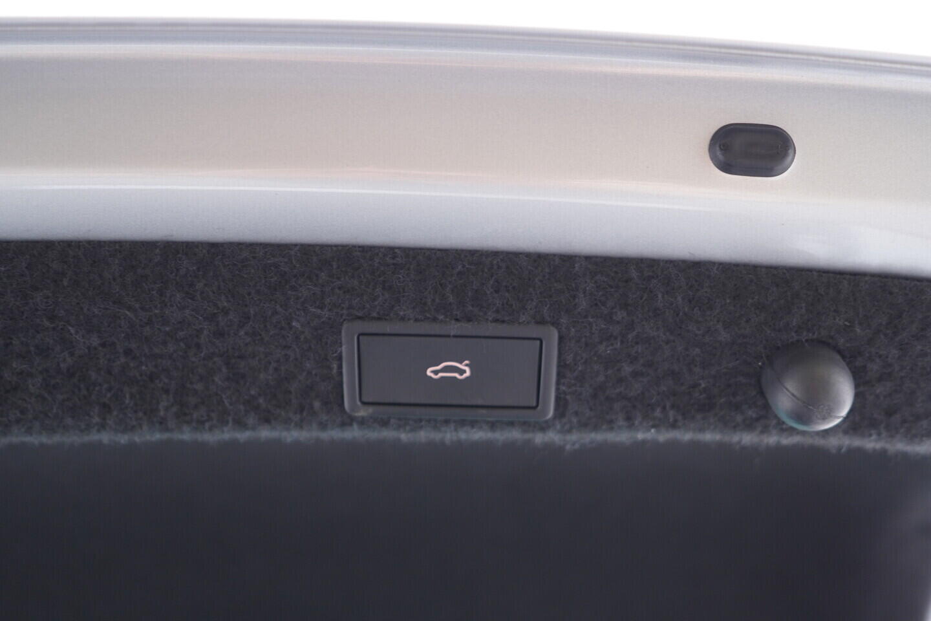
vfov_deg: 36.9
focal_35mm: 36
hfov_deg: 53.1
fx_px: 931
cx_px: 466
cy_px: 310
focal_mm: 24
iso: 250
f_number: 2.8
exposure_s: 1/40
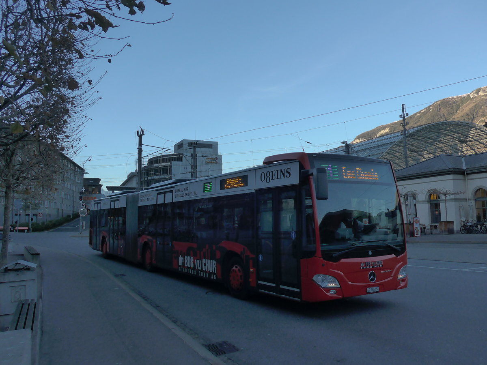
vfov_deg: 48.2
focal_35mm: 29
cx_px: 244
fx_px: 408
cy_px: 182
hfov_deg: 61.7
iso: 160
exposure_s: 1/800
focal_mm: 6
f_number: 2.8
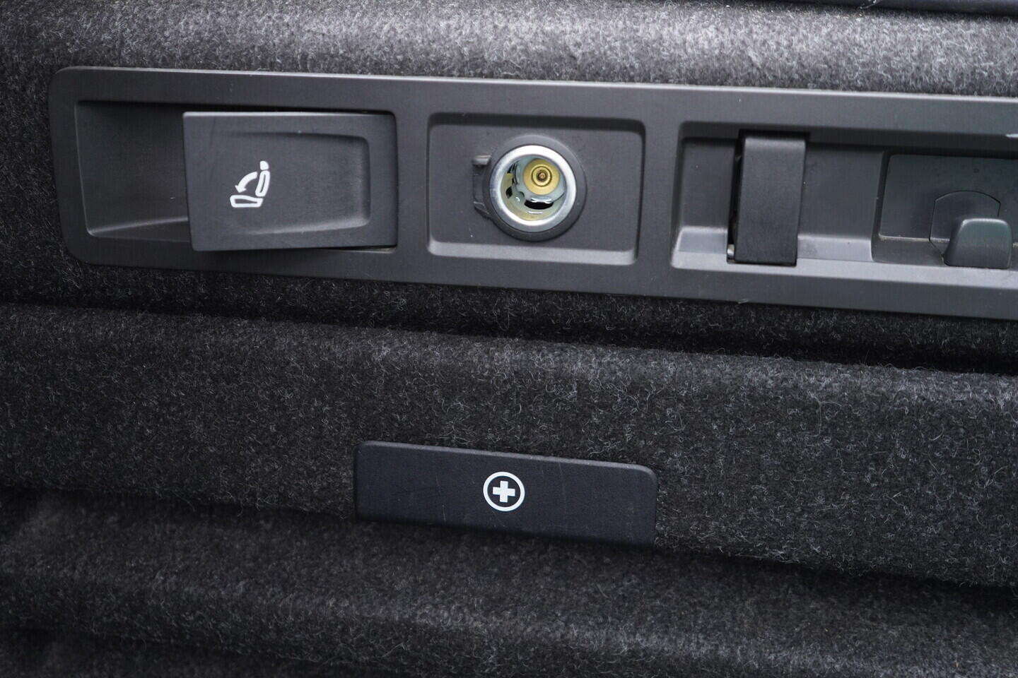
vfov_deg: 36.9
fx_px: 1018
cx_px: 509
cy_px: 339
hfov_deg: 53.1
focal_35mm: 36
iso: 640
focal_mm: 24
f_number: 2.8
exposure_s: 1/40
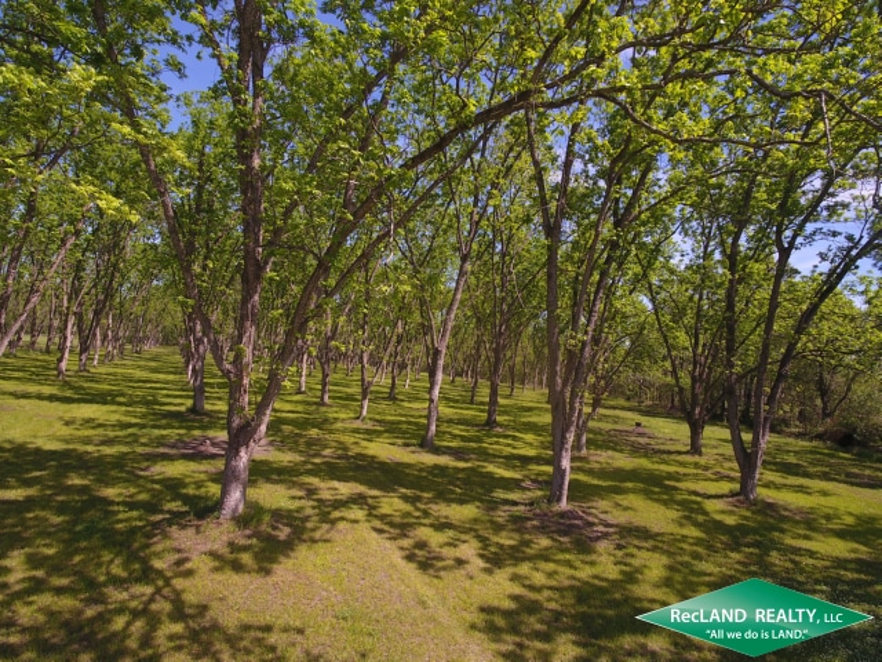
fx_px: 510
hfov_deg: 81.7
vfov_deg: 66.0
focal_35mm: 20
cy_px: 331
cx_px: 441
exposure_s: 1/504
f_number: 2.8
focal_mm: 3.61
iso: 100
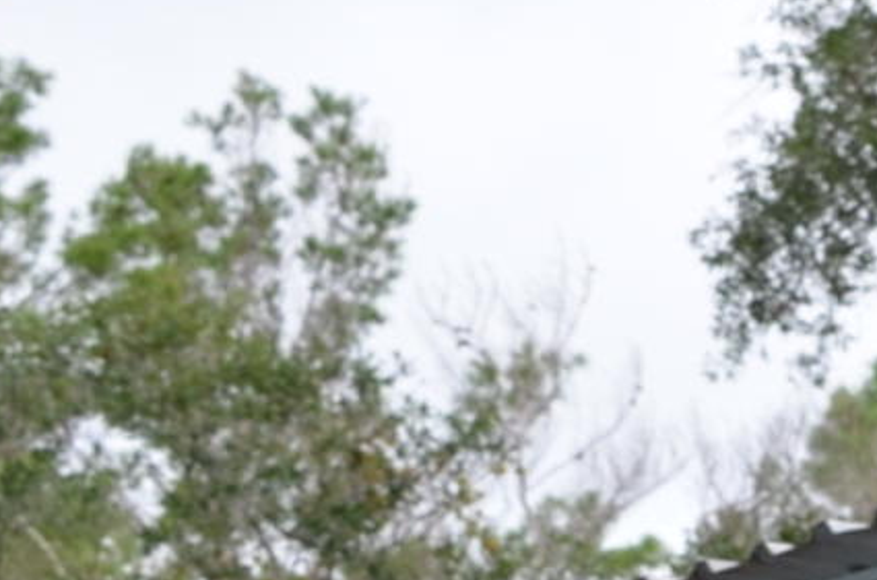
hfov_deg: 8.4
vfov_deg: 5.7
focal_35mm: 233
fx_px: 5661
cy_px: 1347
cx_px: 1820
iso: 200
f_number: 4
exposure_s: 1/180
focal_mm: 22
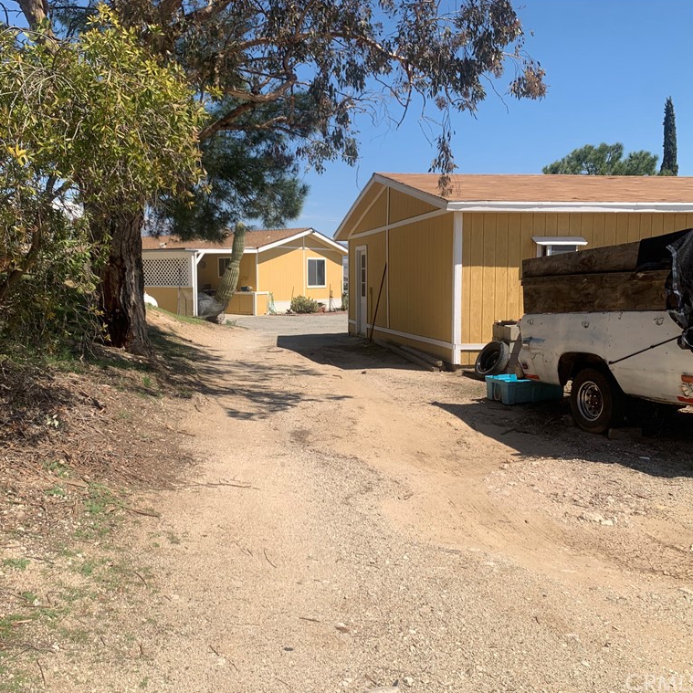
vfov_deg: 52.5
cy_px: 345
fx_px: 702
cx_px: 289
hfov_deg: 52.3
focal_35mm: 31
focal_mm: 4.25
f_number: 1.8
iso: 25
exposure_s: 1/2545
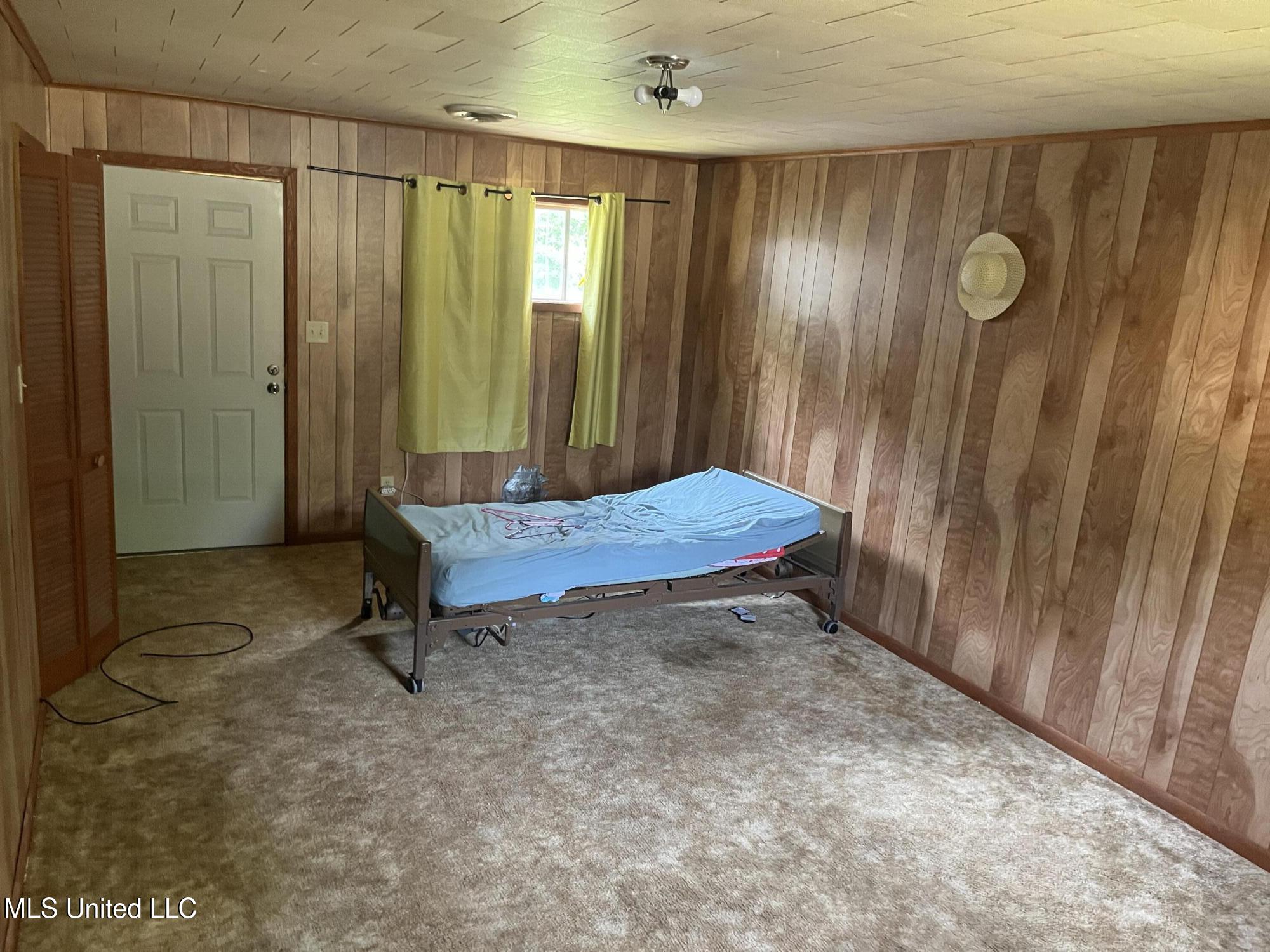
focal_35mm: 26
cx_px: 635
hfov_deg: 67.3
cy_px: 476
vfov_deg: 53.1
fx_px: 954
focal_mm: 5.1
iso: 500
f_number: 1.6
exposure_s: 1/51
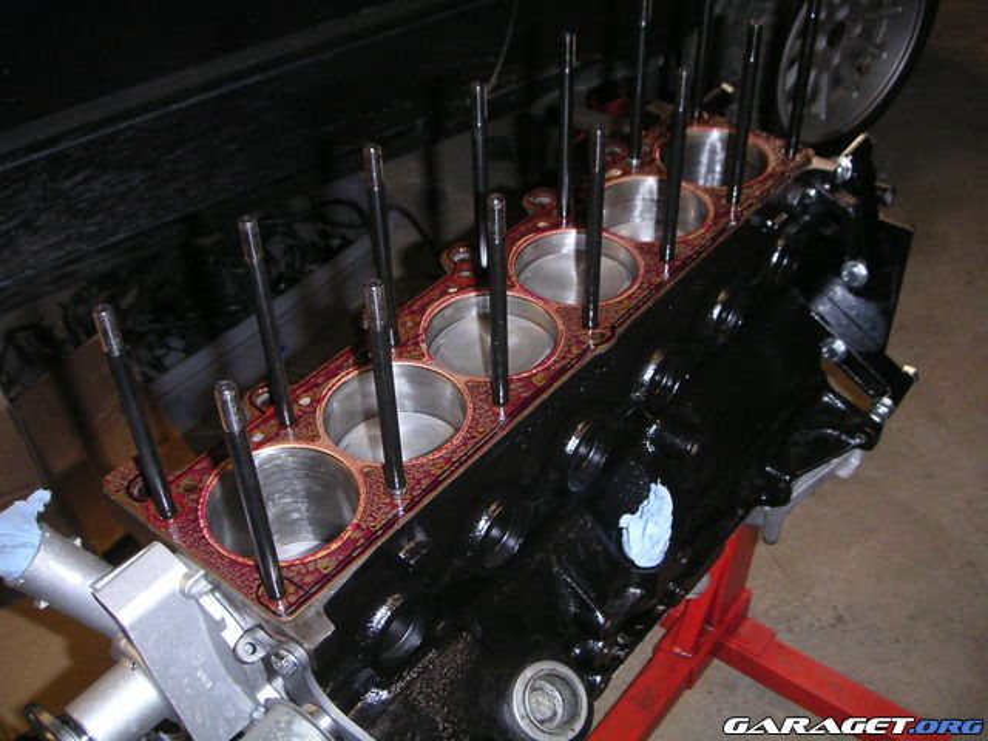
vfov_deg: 37.7
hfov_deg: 49.0
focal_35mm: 38
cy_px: 370
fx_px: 1085
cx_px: 494
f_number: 2.8
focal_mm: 6
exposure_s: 1/45
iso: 160
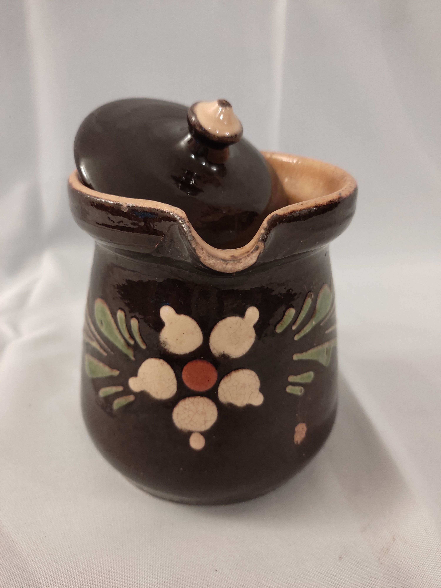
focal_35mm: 25
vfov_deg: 69.4
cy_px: 294
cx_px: 220
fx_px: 425
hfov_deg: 54.9
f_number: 1.79
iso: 1759
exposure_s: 1/25
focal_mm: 4.7
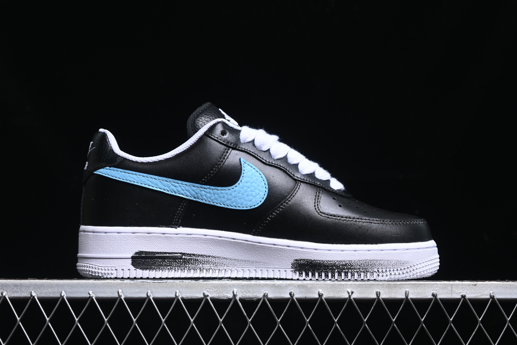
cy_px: 172
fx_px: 1077
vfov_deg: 18.2
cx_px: 258
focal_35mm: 75
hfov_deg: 27.0
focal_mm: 50
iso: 160
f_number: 6.3
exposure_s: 1/60
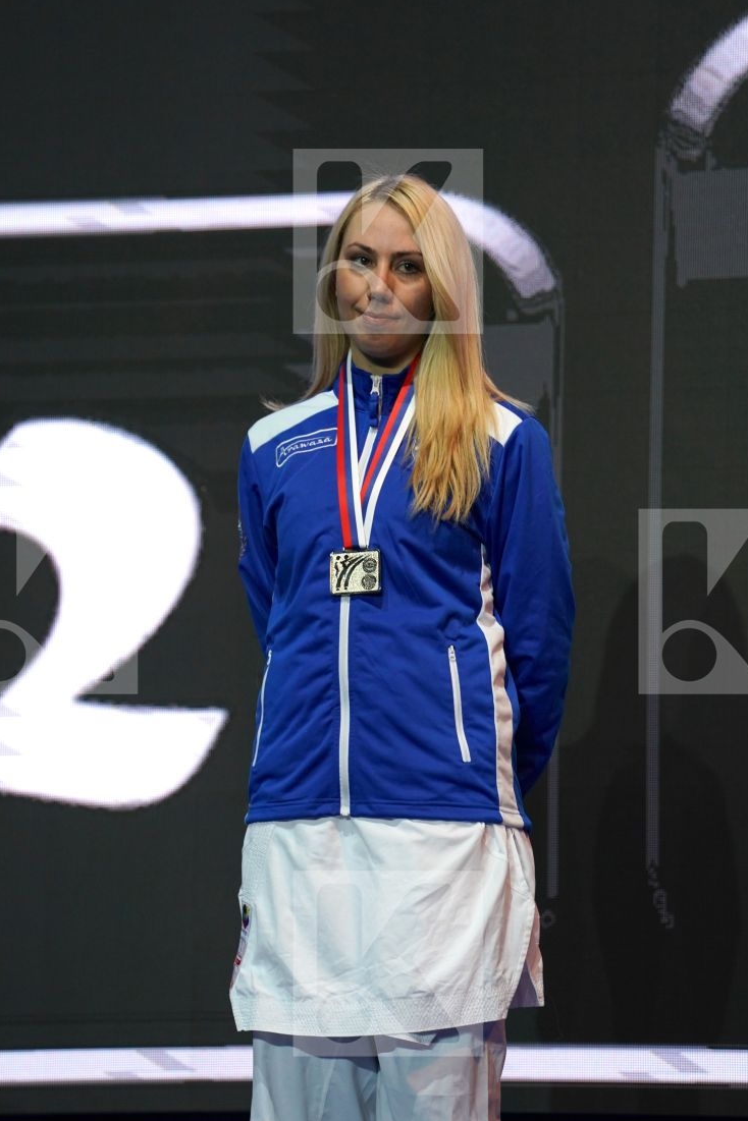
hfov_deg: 6.3
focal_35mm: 218
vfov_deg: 9.4
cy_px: 602
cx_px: 388
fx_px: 6794
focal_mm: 200
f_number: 4
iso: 800
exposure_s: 1/250
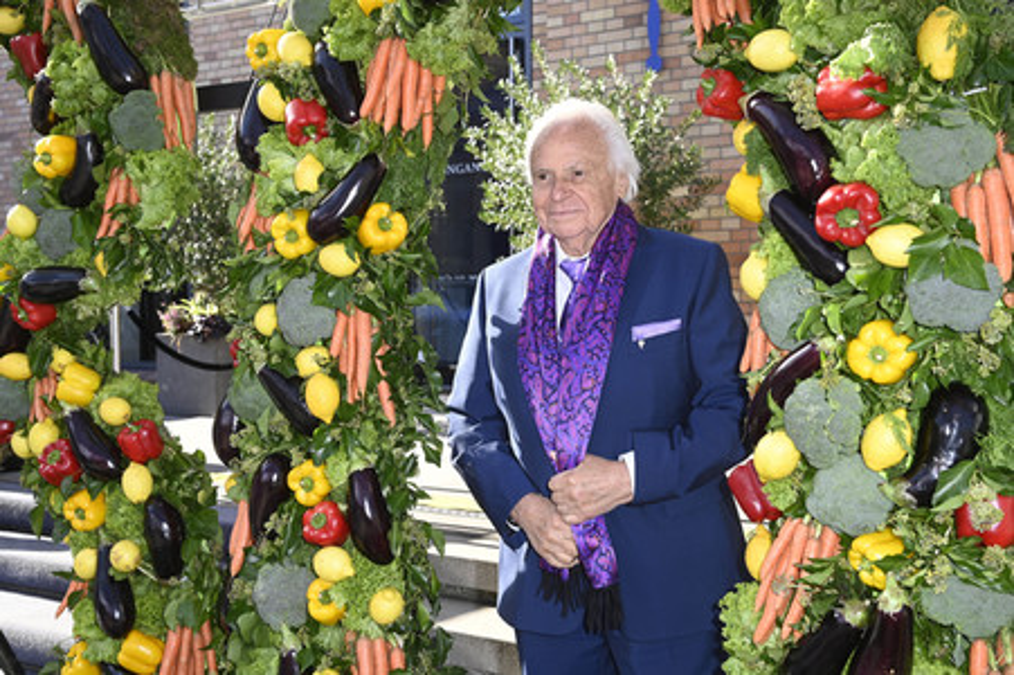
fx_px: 1182
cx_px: 507
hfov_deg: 46.4
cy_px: 338
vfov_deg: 31.8
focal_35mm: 42
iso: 200
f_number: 5.6
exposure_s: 1/160
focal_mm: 42
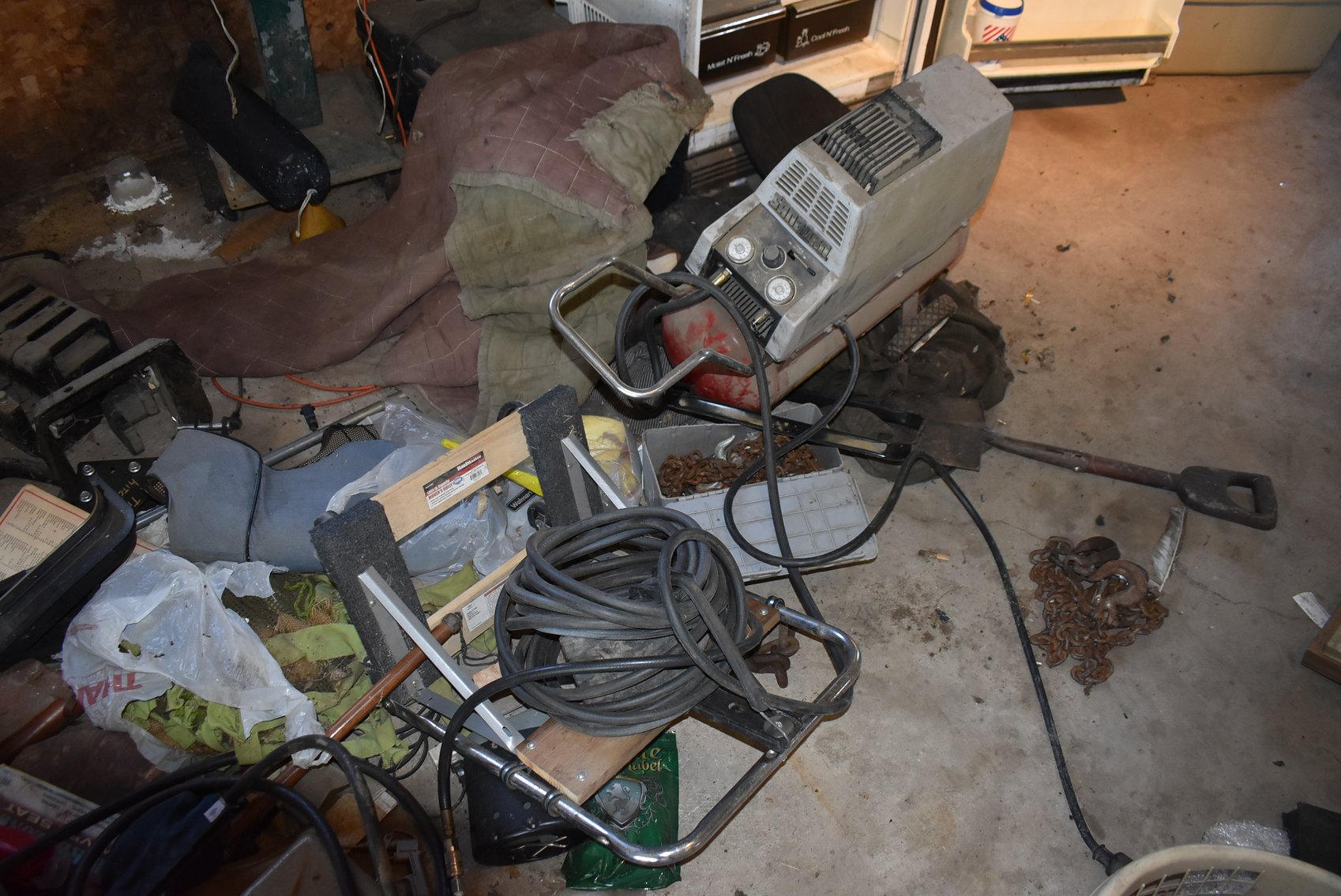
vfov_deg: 48.0
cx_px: 670
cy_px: 448
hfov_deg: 67.3
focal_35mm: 27
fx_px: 1006
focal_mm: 18
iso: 1100
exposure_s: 1/125
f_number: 3.5
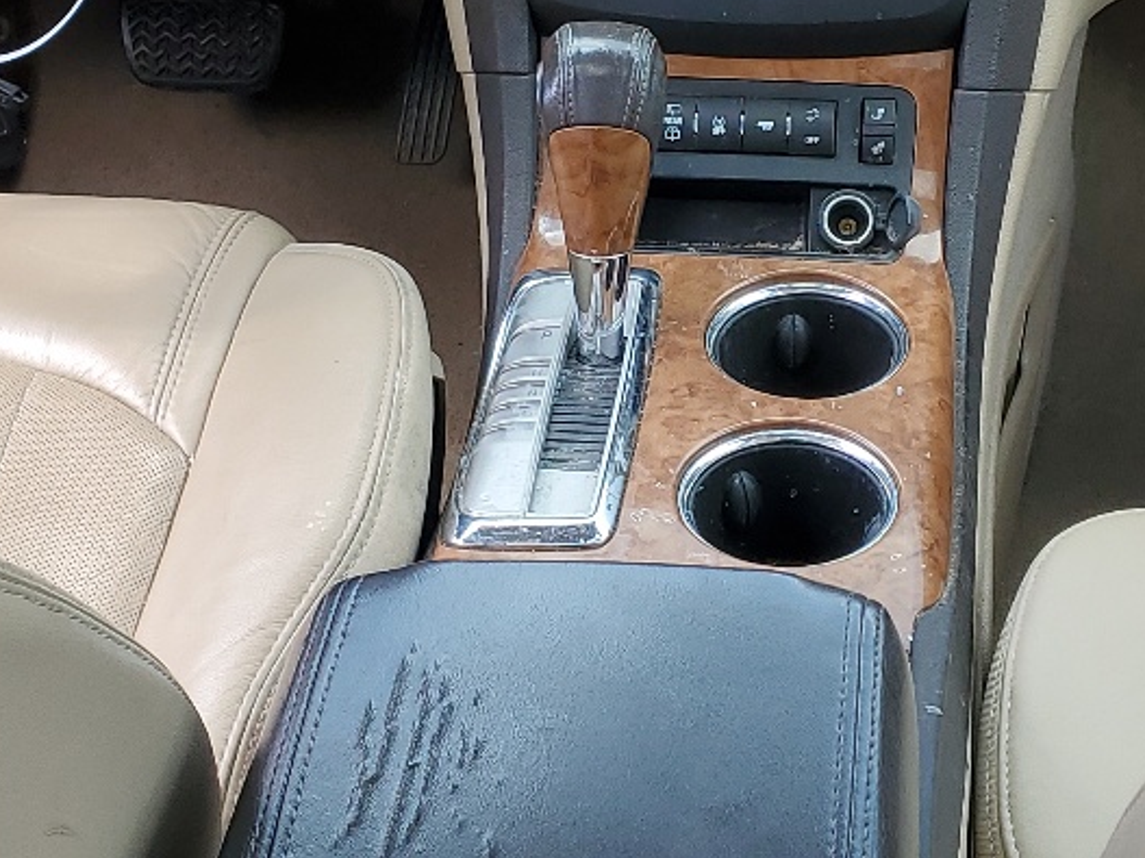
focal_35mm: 79
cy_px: 217
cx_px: 602
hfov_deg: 24.7
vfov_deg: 18.5
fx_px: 2613
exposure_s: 1/286
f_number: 1.5
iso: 50
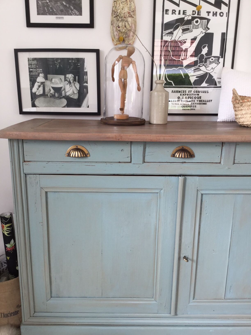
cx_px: 126
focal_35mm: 31
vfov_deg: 58.4
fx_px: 300
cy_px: 168
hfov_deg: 45.4
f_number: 2.4
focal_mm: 3.3
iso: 32
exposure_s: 1/50
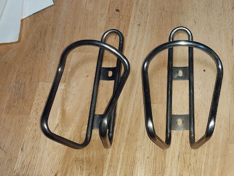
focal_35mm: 51
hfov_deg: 35.6
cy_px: 46
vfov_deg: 28.2
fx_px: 345
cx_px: 203
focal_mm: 4.75
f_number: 1.7
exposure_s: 1/120
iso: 184
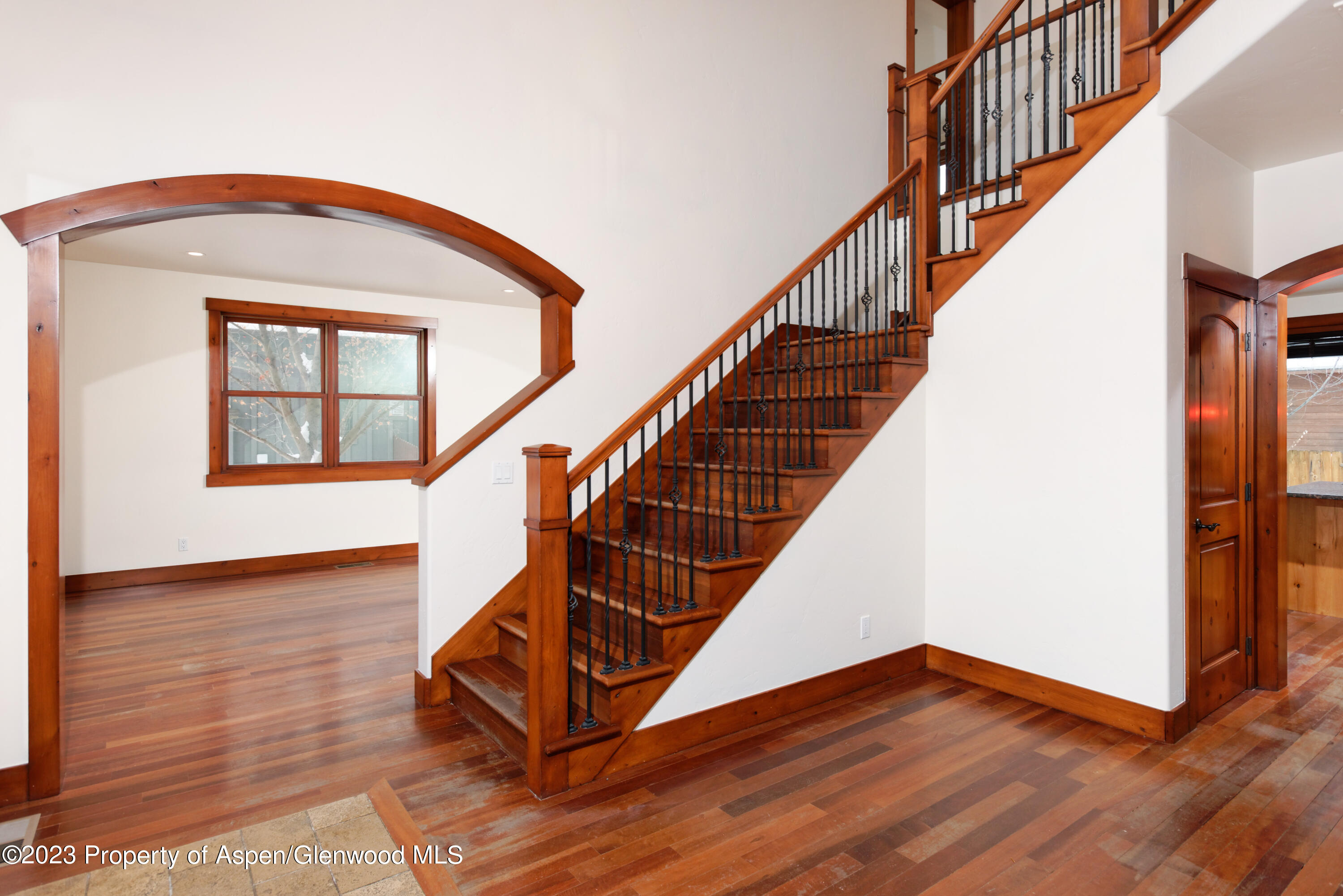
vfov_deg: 64.6
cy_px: 448
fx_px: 709
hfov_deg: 86.9
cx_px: 672
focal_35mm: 19
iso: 500
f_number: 8
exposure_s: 1/30
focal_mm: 19
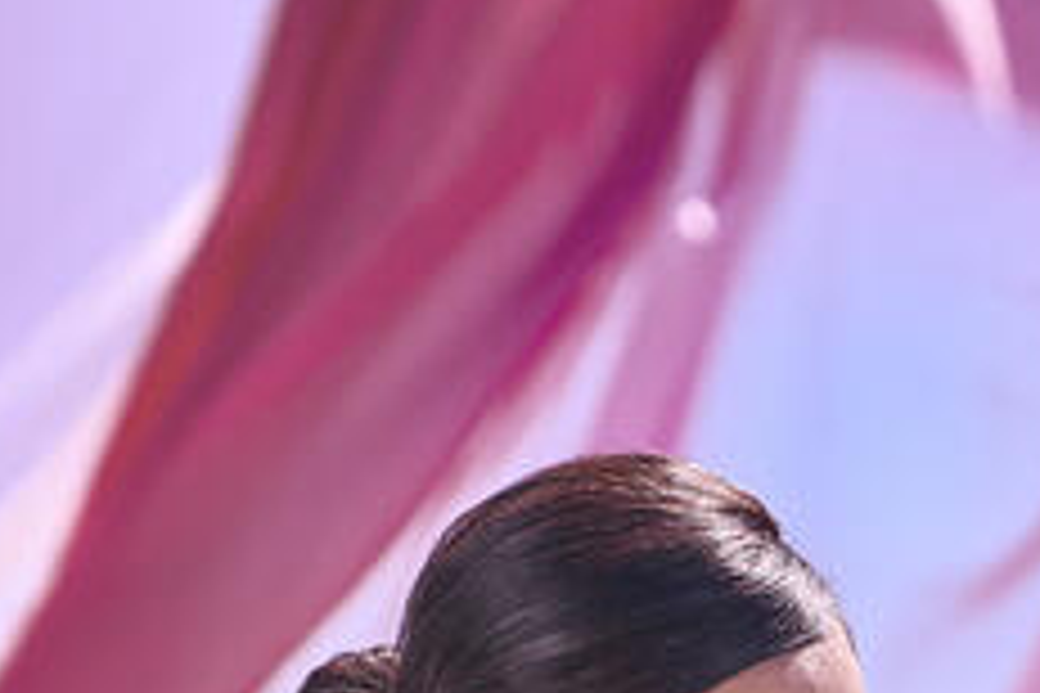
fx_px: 12768
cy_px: 1714
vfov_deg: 3.1
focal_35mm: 442
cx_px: 2143
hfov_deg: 4.6
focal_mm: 85
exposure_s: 1/2000
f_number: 2.5
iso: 100
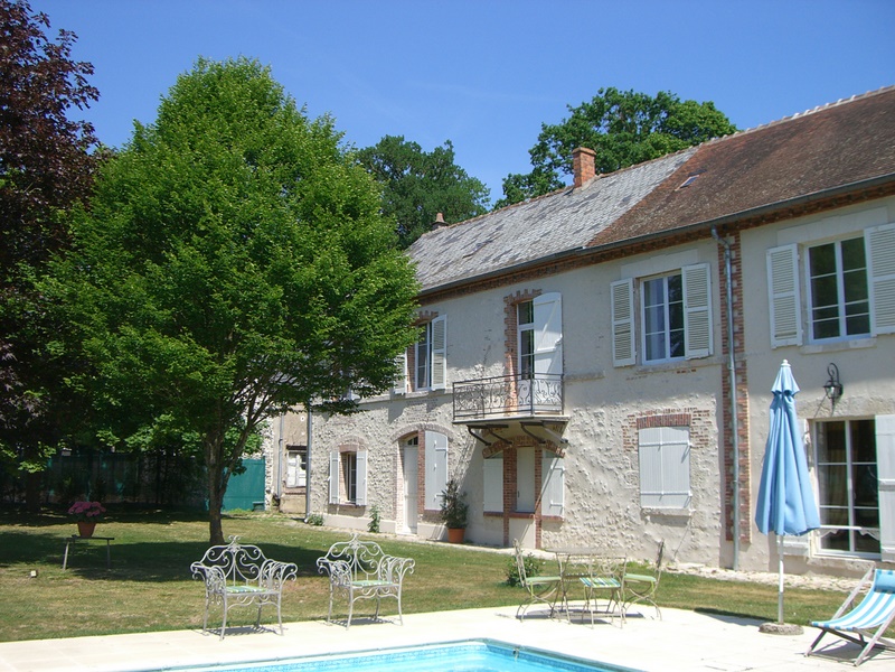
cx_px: 448
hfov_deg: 49.0
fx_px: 982
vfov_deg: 37.7
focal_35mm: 38
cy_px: 336
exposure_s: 1/500
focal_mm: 6.2
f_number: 4.3
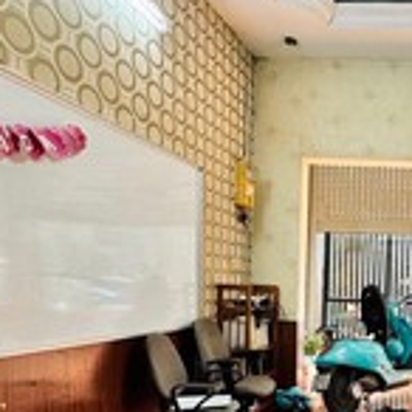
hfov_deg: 40.5
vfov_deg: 46.4
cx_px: 437
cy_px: 319
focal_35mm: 34
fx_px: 458
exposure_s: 1/100
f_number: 2.2
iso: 125
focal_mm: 2.22
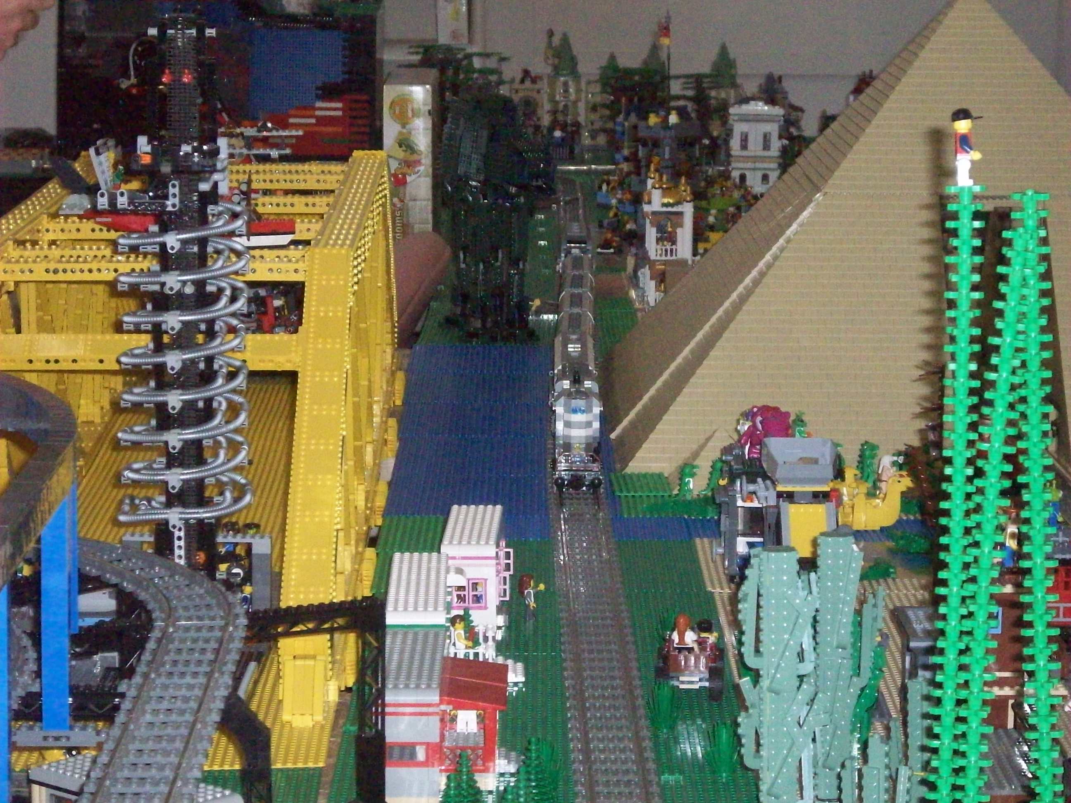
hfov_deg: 17.7
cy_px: 402
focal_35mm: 111
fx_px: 3434
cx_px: 536
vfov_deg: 13.3
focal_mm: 18.6
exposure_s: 1/128
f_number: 5.2
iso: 800
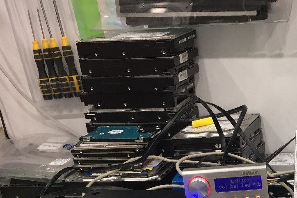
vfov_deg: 18.9
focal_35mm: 68
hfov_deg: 28.0
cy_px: 237
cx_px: 292
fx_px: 561
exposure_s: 1/33
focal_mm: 4.15
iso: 80
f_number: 2.2
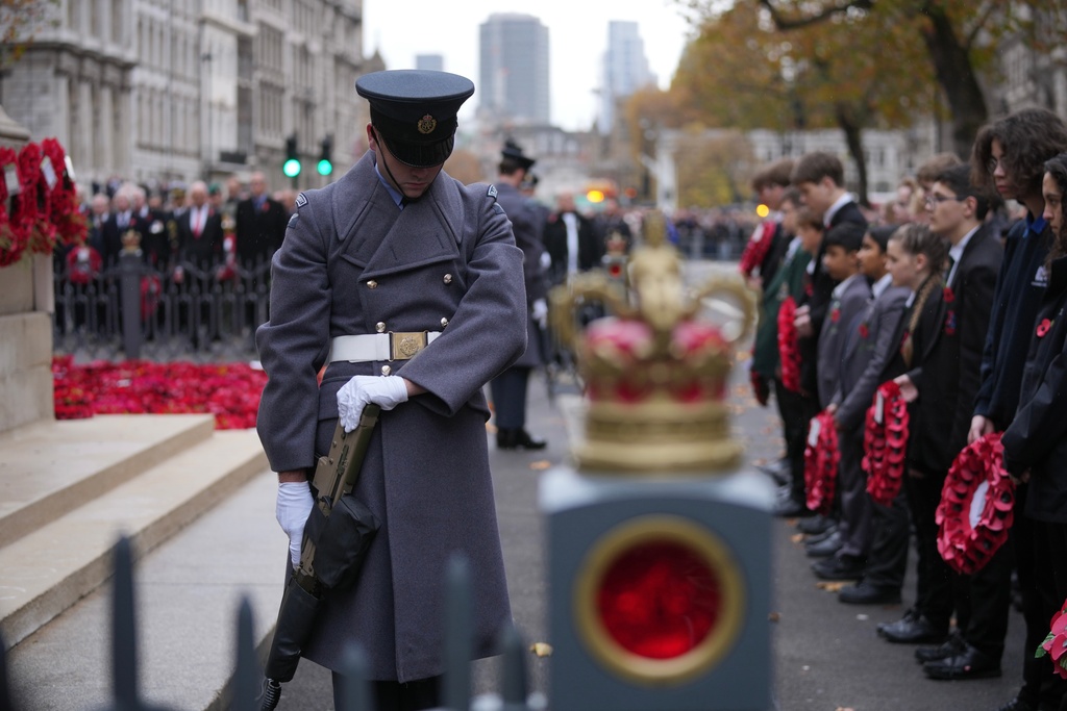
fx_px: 2075
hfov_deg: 28.8
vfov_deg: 19.5
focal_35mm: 70
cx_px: 534
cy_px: 356
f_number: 2.8
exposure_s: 1/800
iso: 400
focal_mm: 70
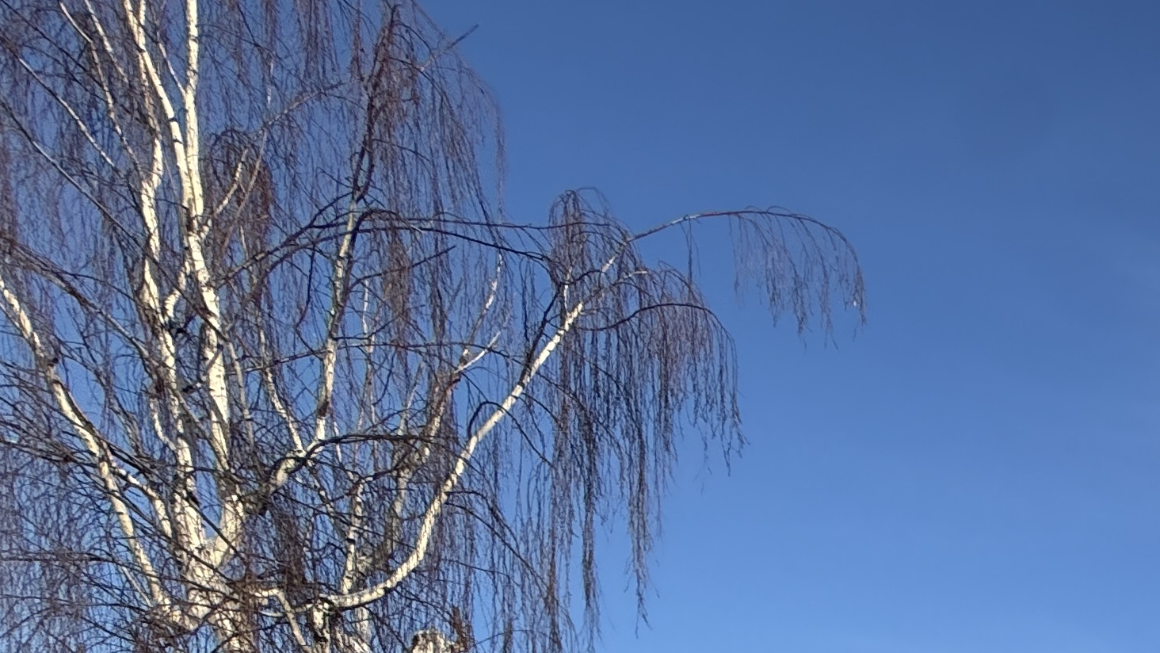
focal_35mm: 42
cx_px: 1531
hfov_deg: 33.8
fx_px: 1292
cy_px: 1070
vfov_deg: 21.7
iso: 50
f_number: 2.2
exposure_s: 1/2611
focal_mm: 2.22
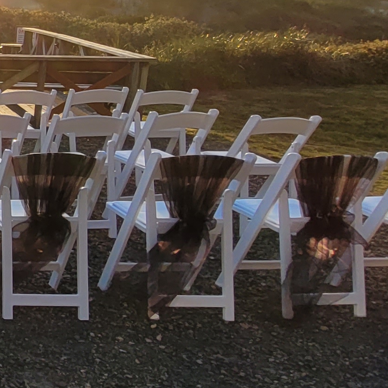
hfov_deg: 21.7
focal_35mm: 55
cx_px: -286
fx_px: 697
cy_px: 82
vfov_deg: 30.4
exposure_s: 1/852
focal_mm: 1.74
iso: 40
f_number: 2.2
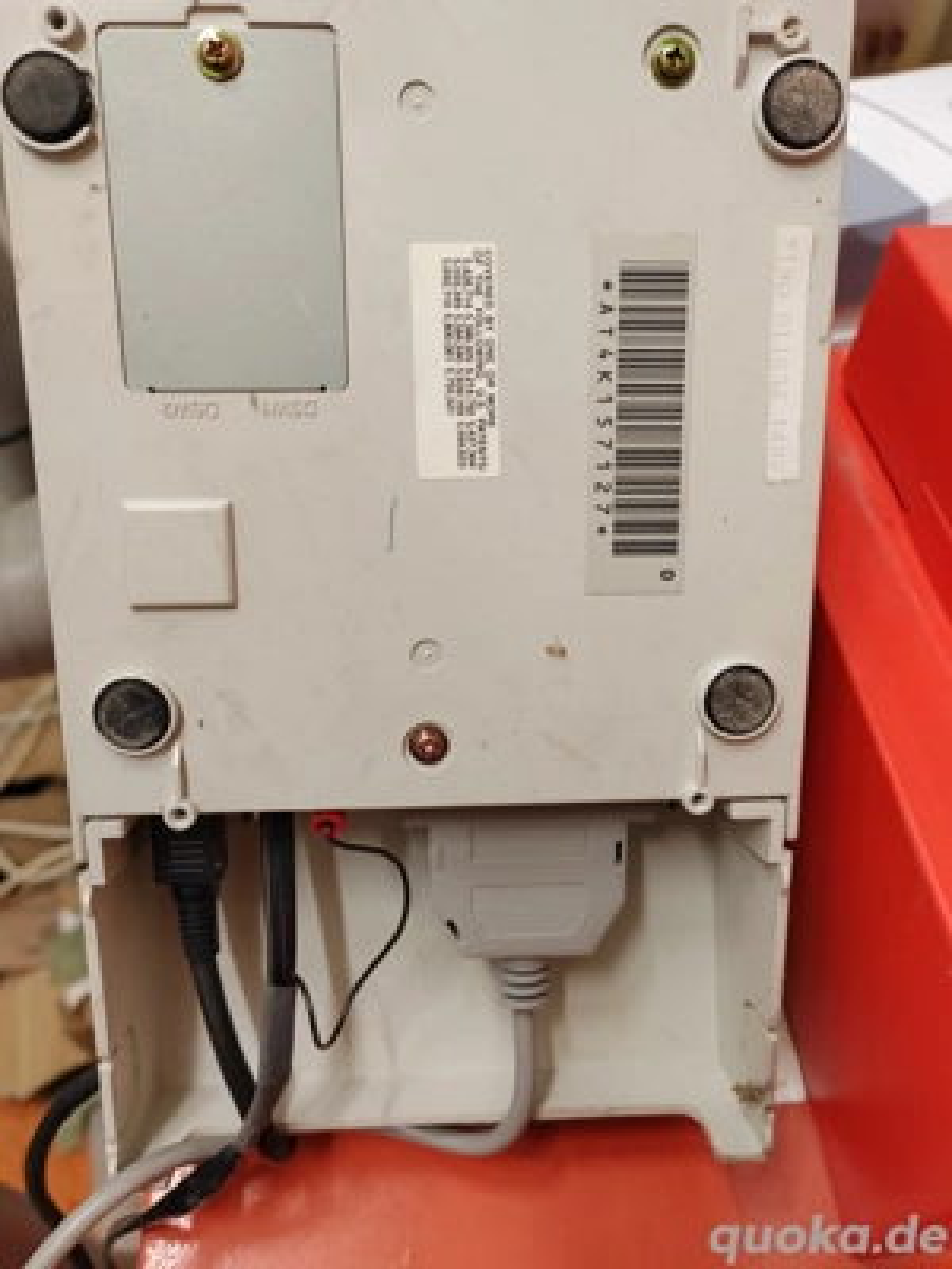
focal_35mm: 27
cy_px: 634
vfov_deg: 65.3
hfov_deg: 51.4
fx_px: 990
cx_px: 476
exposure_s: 1/50
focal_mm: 5.52
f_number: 1.9
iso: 640
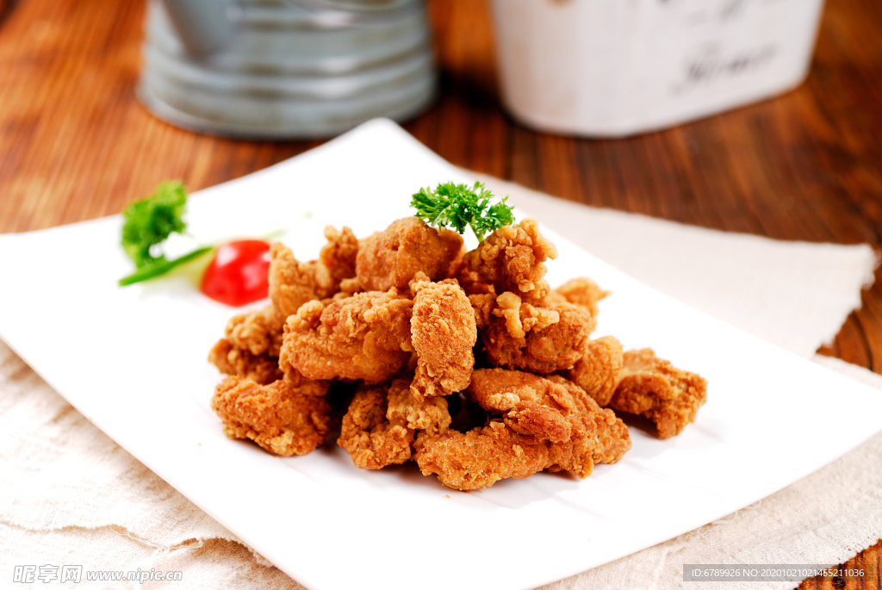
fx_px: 2023
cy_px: 295
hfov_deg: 24.6
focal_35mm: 82
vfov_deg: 16.6
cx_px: 441
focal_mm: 55
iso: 100
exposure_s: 1/160
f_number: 4.5
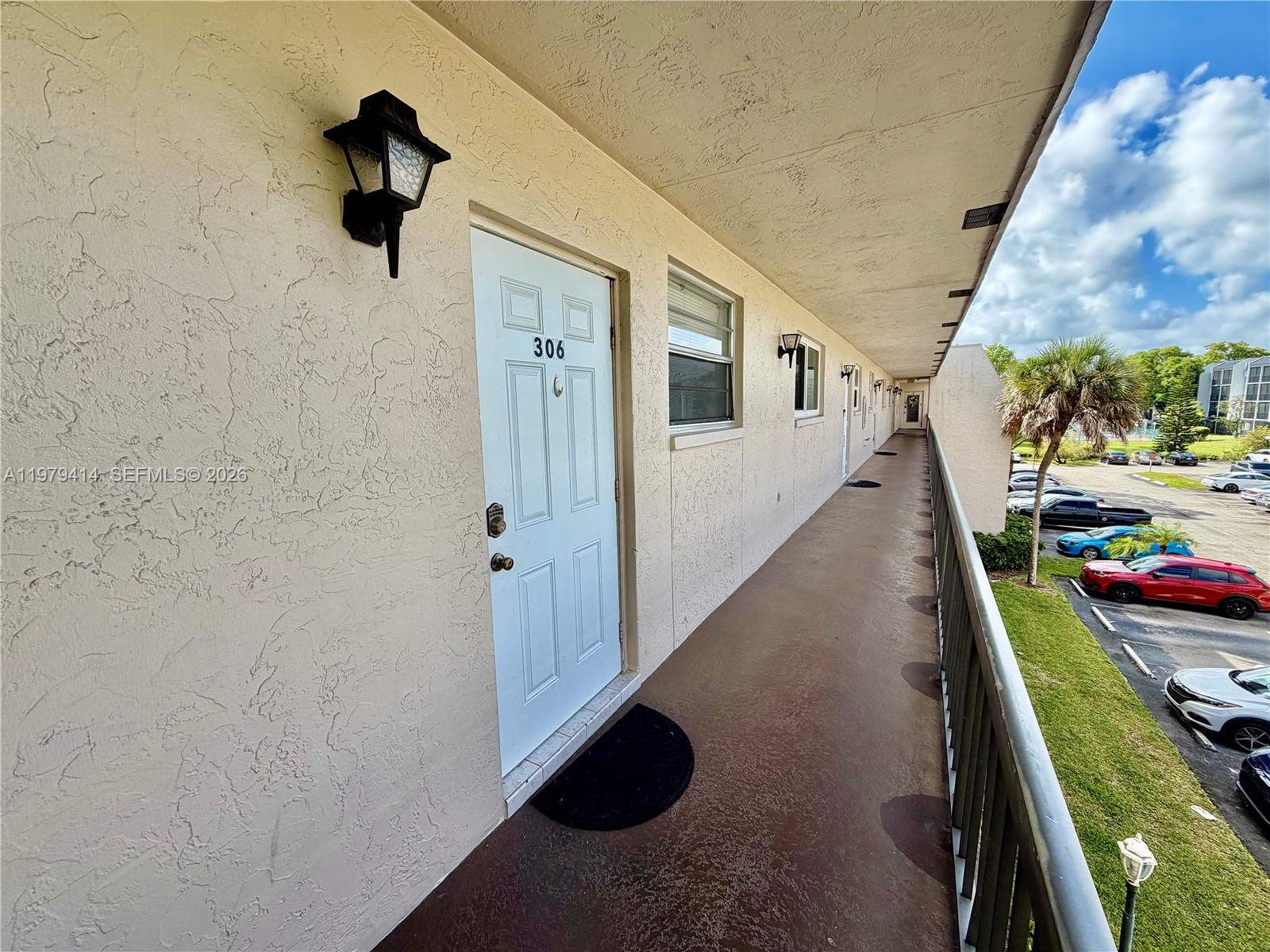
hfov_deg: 102.1
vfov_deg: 85.7
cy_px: 476
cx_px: 635
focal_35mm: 14
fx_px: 514
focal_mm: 2.22
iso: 50
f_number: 2.2
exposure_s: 1/502
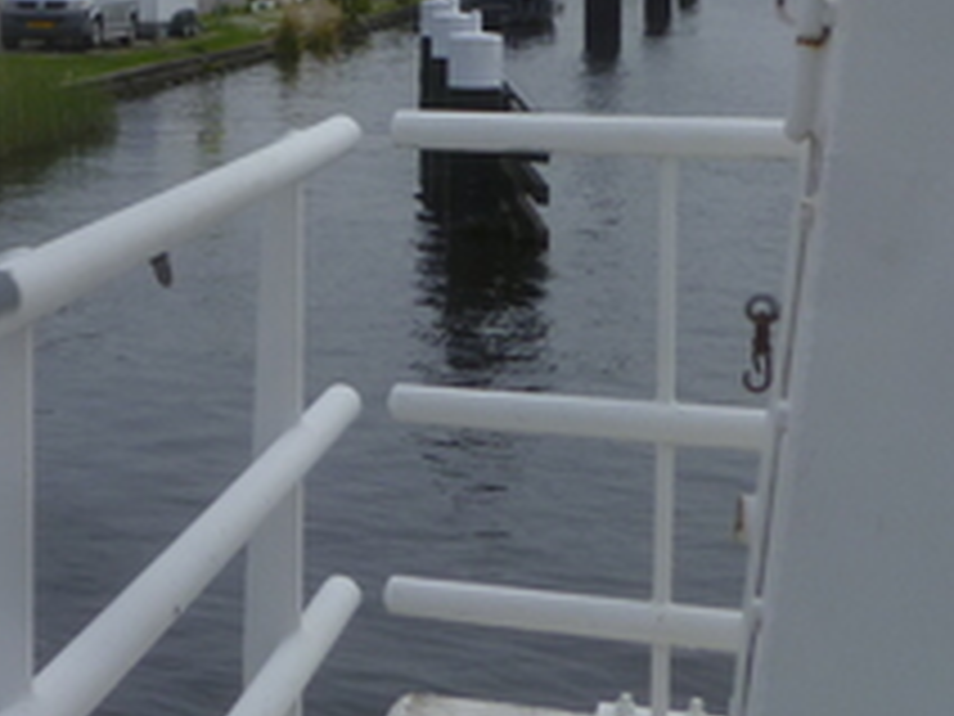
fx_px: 2370
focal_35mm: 86
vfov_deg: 16.8
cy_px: -18
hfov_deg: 19.8
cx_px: -464
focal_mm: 5
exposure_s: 1/800
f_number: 3.3
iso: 80
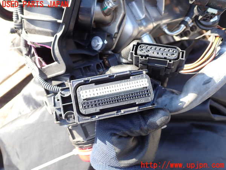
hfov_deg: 60.0
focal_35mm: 30
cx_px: 113
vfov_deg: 46.8
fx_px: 196
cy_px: 85
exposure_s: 1/60
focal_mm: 5.4
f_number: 3.2
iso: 100
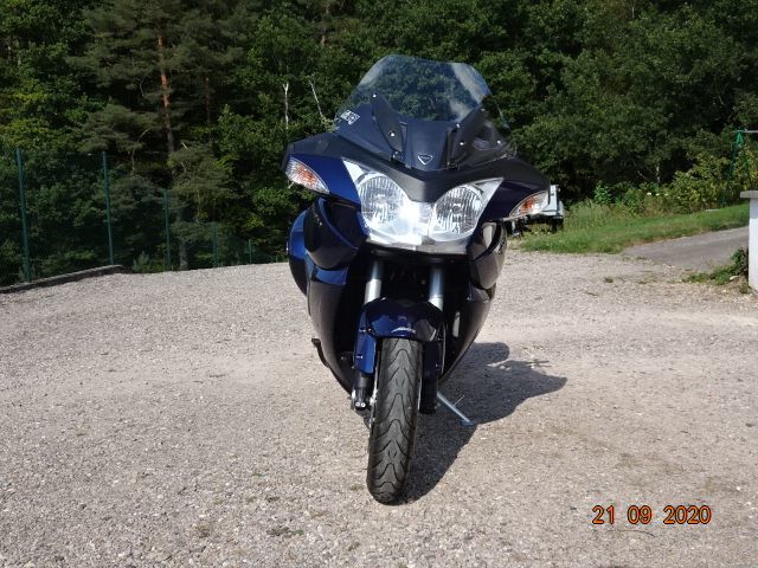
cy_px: 284
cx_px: 379
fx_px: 810
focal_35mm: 37
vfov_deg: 38.7
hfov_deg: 50.1
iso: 80
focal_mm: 6.37
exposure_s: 1/500
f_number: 4
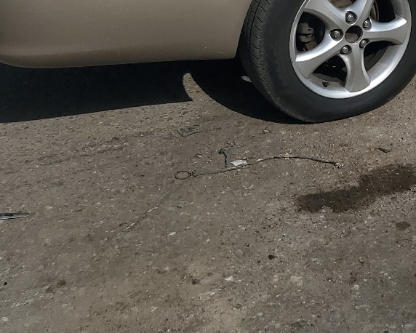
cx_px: 449
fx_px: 874
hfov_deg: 25.0
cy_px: -97
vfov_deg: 19.9
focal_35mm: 71
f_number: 1.5
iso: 50
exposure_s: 1/10000
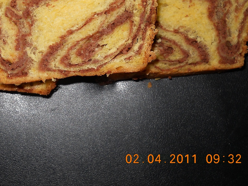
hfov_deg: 28.0
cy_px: 35
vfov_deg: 21.3
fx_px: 487
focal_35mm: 68
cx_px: 55
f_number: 5.5
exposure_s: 1/30
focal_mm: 6.72
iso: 80
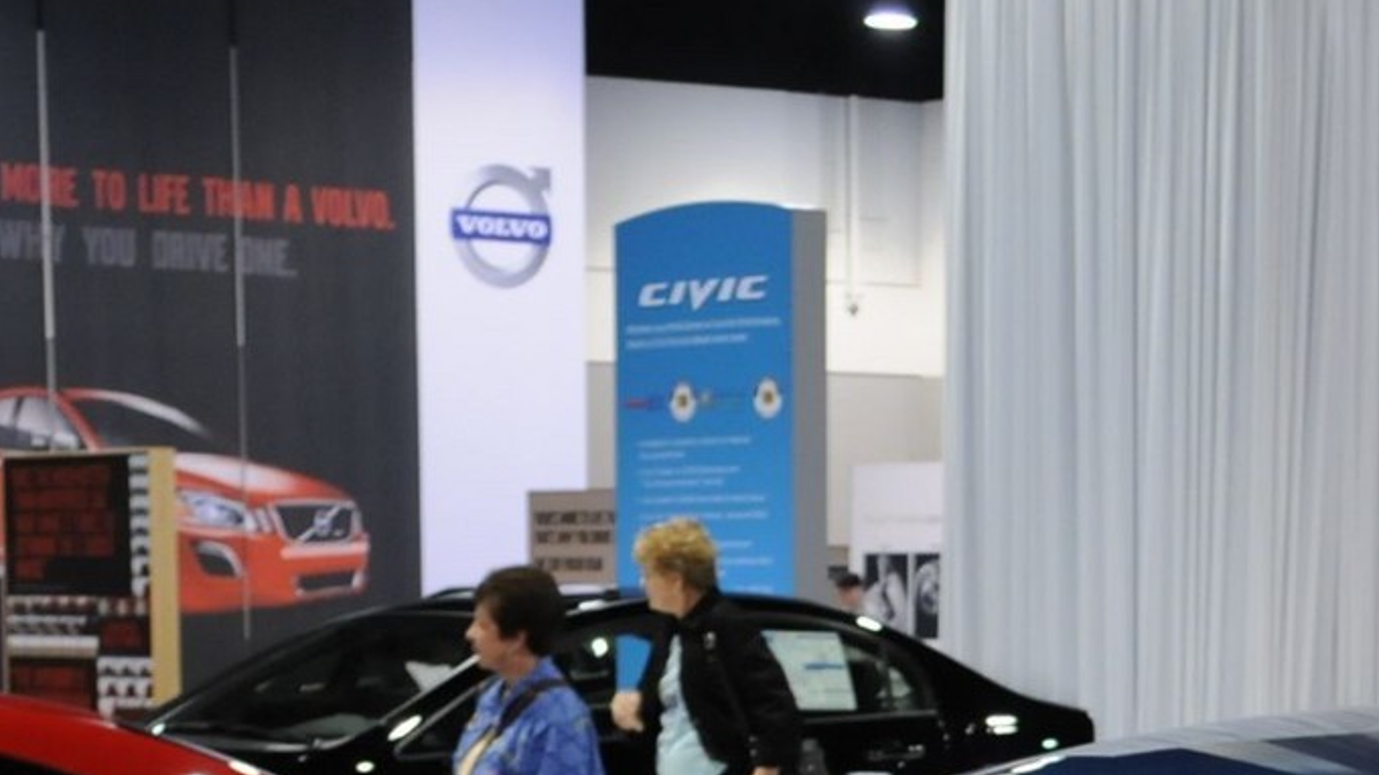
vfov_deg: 9.0
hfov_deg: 16.7
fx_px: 4642
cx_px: 1219
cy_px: 1502
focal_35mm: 127
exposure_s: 1/50
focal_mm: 22
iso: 800
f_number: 3.8
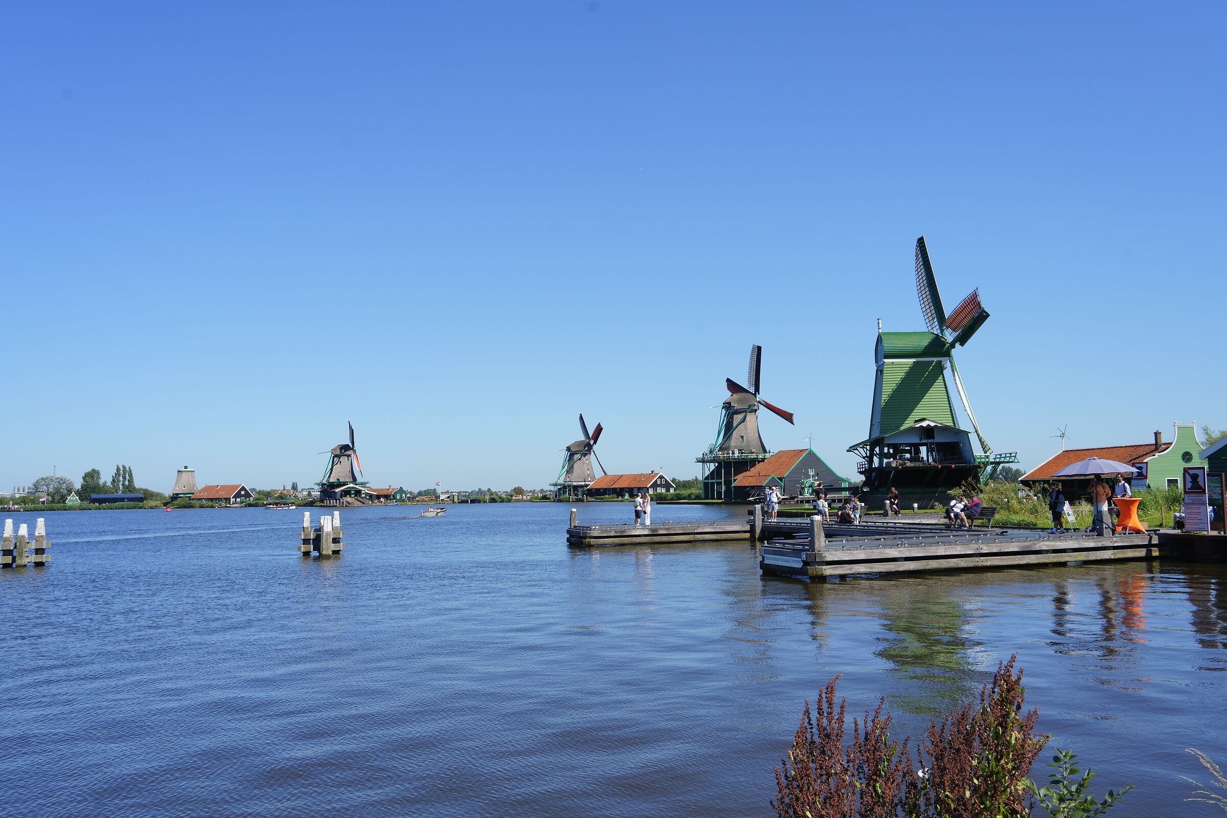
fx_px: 954
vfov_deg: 46.4
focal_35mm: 28
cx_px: 614
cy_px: 409
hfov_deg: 65.5
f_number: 10
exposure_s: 1/250
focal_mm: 28
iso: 100
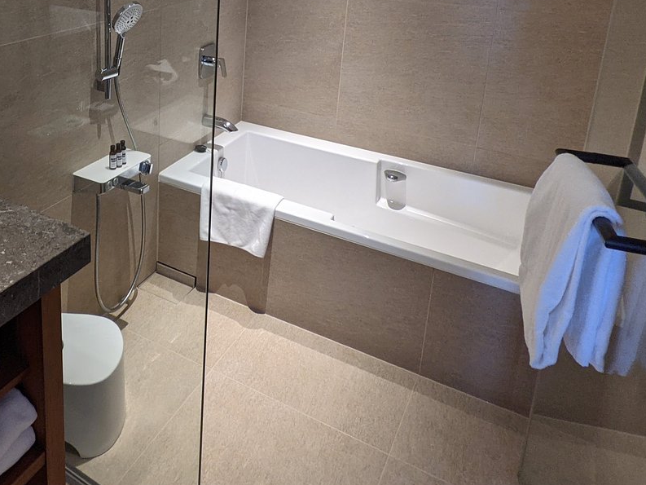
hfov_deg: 54.3
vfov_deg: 42.4
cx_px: 128
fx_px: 579
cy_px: 66
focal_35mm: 31
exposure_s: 1/24
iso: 141
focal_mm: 2.22
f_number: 2.2
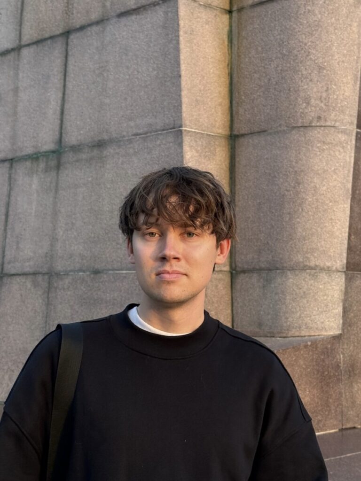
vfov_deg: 39.7
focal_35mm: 48
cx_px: 180
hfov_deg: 30.3
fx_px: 667
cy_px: 240
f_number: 1.78
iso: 80
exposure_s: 1/447
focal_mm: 6.76
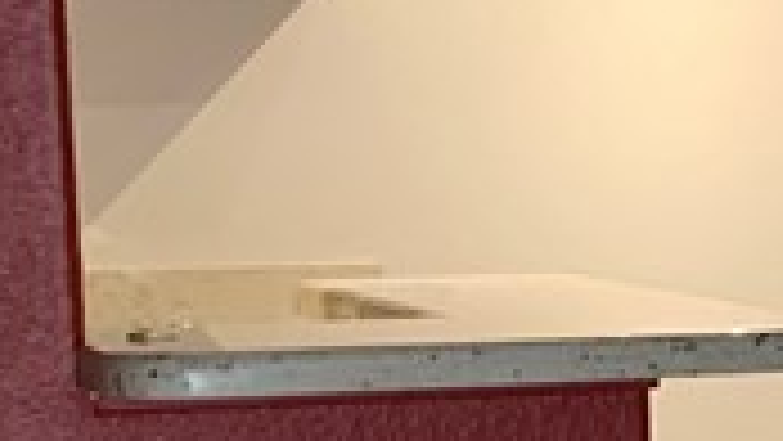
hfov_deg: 12.5
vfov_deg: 7.2
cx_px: 1022
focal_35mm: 167
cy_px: 621
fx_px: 3468
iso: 320
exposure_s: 1/60
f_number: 1.8
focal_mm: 4.25
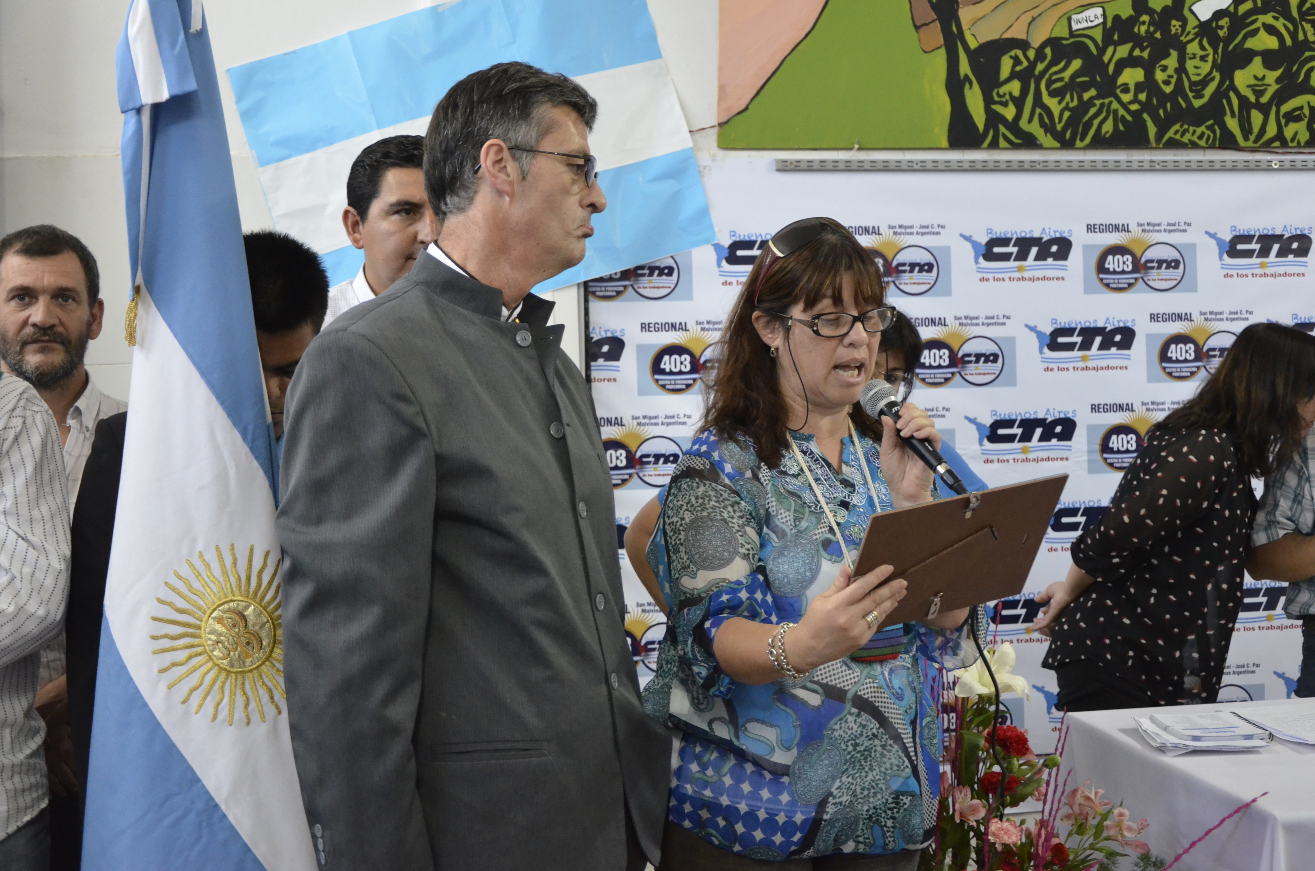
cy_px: 436
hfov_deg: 41.2
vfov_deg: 28.0
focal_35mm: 48
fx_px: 1750
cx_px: 658
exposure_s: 1/50
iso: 2800
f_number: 4.2
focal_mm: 32
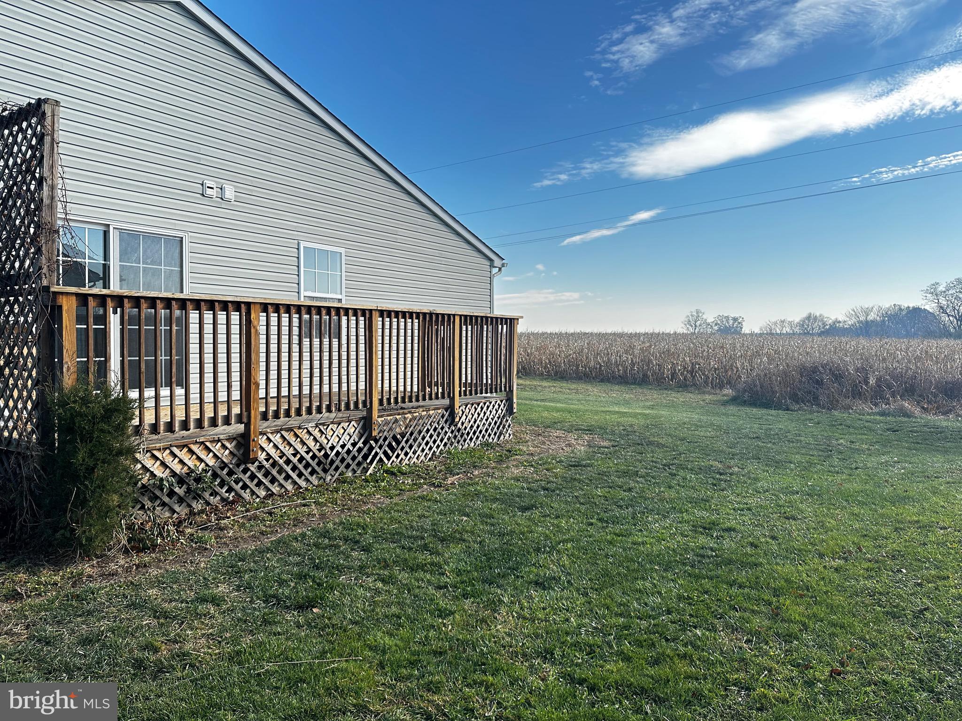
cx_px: 481
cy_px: 360
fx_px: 667
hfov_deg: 71.6
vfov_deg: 56.8
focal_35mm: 24
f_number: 1.78
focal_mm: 6.86
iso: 80
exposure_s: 1/1272
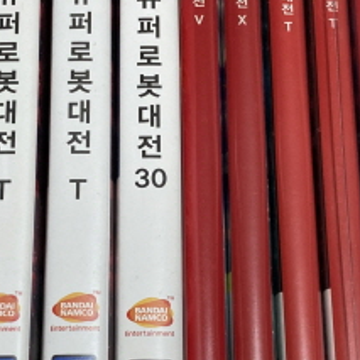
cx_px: 174
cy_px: 210
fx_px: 1094
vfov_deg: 18.7
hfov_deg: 18.7
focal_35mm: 93
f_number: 1.8
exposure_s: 1/50
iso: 64
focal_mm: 3.99
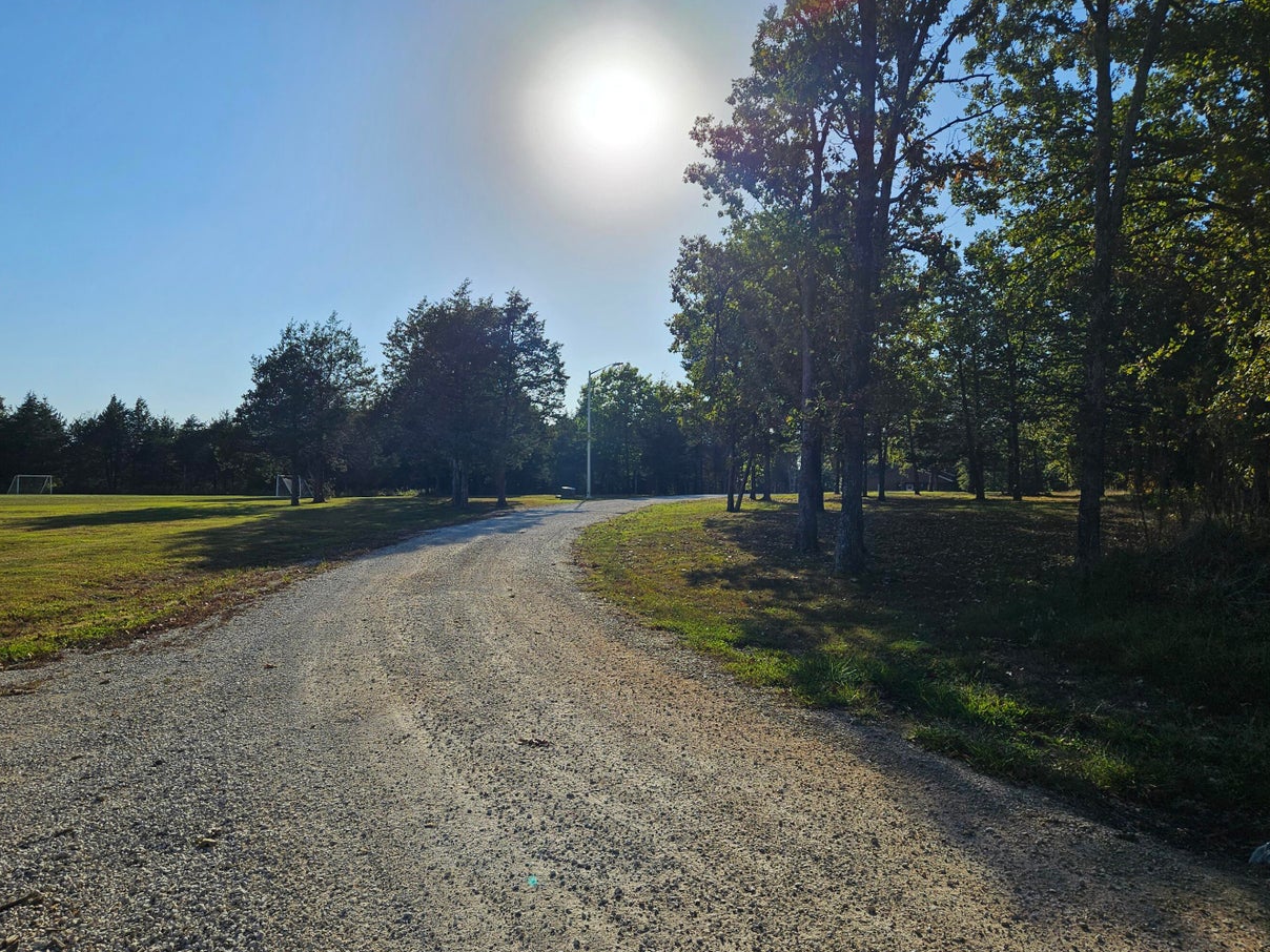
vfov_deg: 53.0
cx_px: 583
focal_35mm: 26
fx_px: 954
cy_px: 496
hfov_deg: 67.2
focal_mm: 5.4
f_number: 1.8
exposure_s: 1/4054
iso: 25
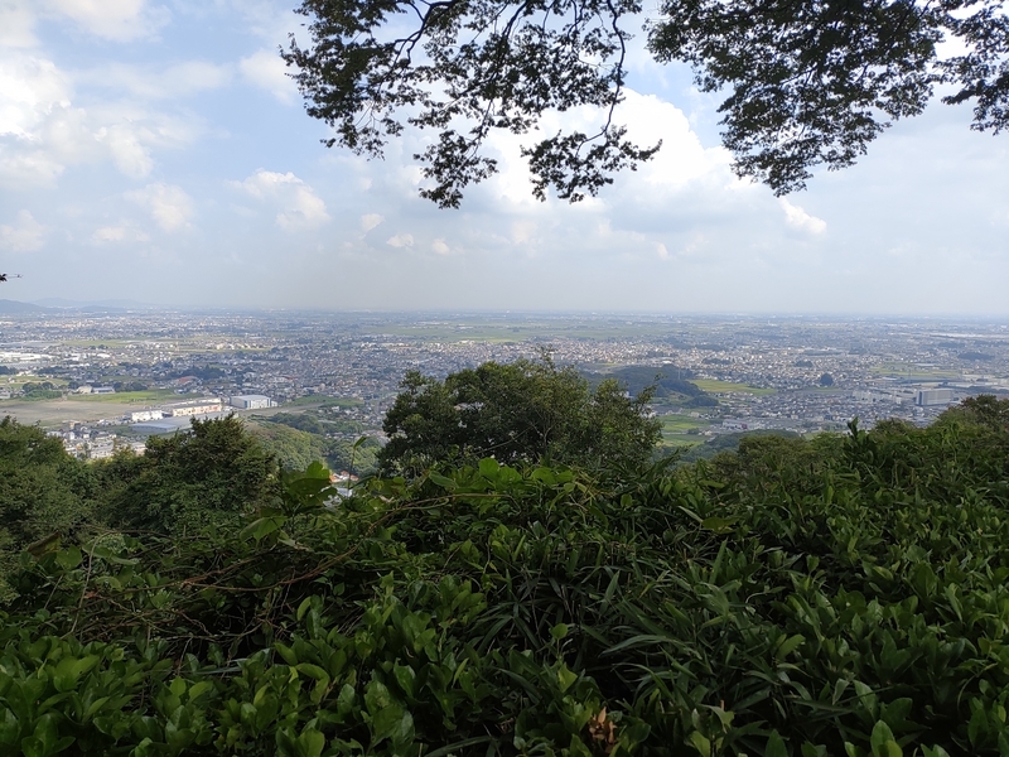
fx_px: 787
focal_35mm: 27
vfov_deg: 51.4
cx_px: 504
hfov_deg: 65.3
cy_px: 378
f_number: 1.79
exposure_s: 1/2054
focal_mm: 4.71
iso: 100
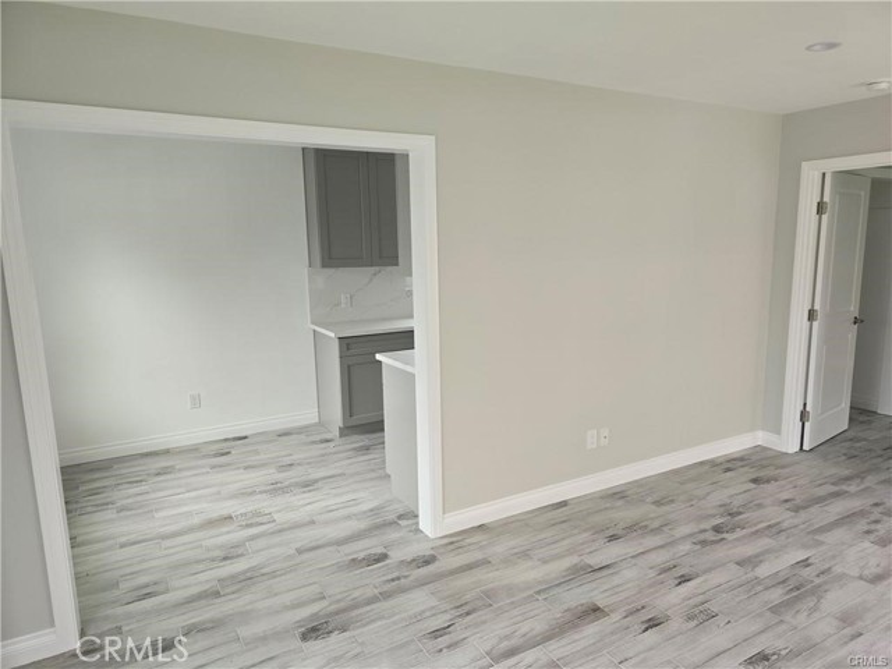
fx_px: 593
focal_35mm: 23
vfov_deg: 58.9
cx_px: 446
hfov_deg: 73.9
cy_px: 334
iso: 125
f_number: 1.7
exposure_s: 1/180
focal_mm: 6.3
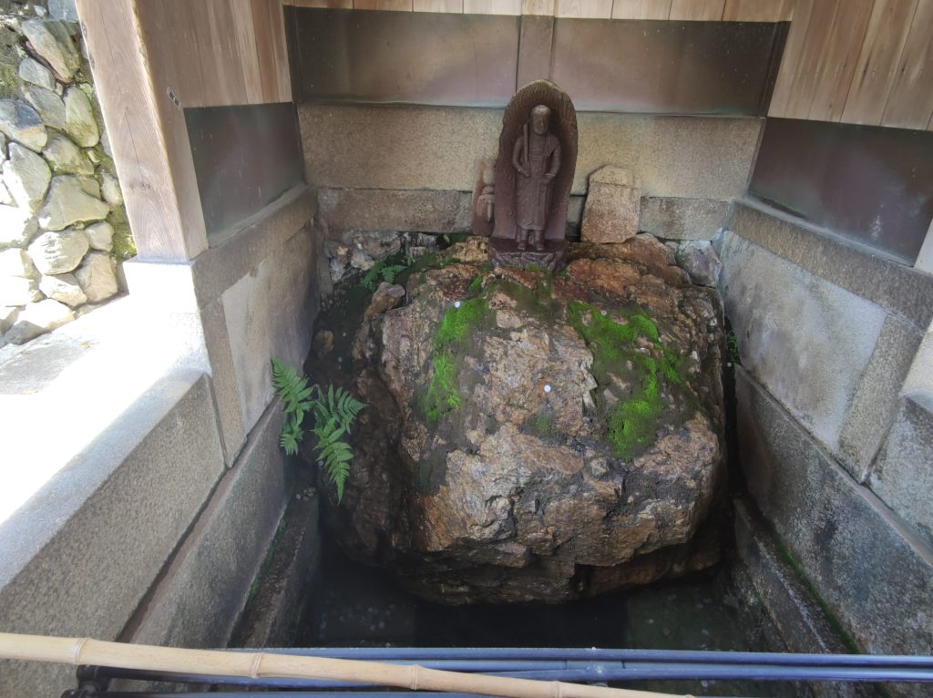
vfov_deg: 78.0
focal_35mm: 16
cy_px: 349
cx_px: 466
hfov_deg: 94.6
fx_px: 431
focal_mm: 2.35
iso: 211
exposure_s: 1/50
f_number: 2.2
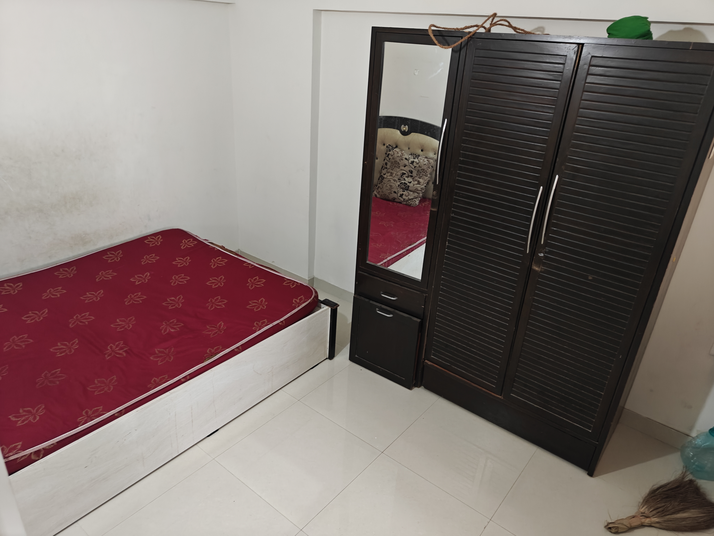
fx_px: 495
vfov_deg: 56.8
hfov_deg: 71.6
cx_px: 357
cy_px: 268
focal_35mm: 24
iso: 1250
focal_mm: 5.59
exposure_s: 1/50
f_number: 1.8
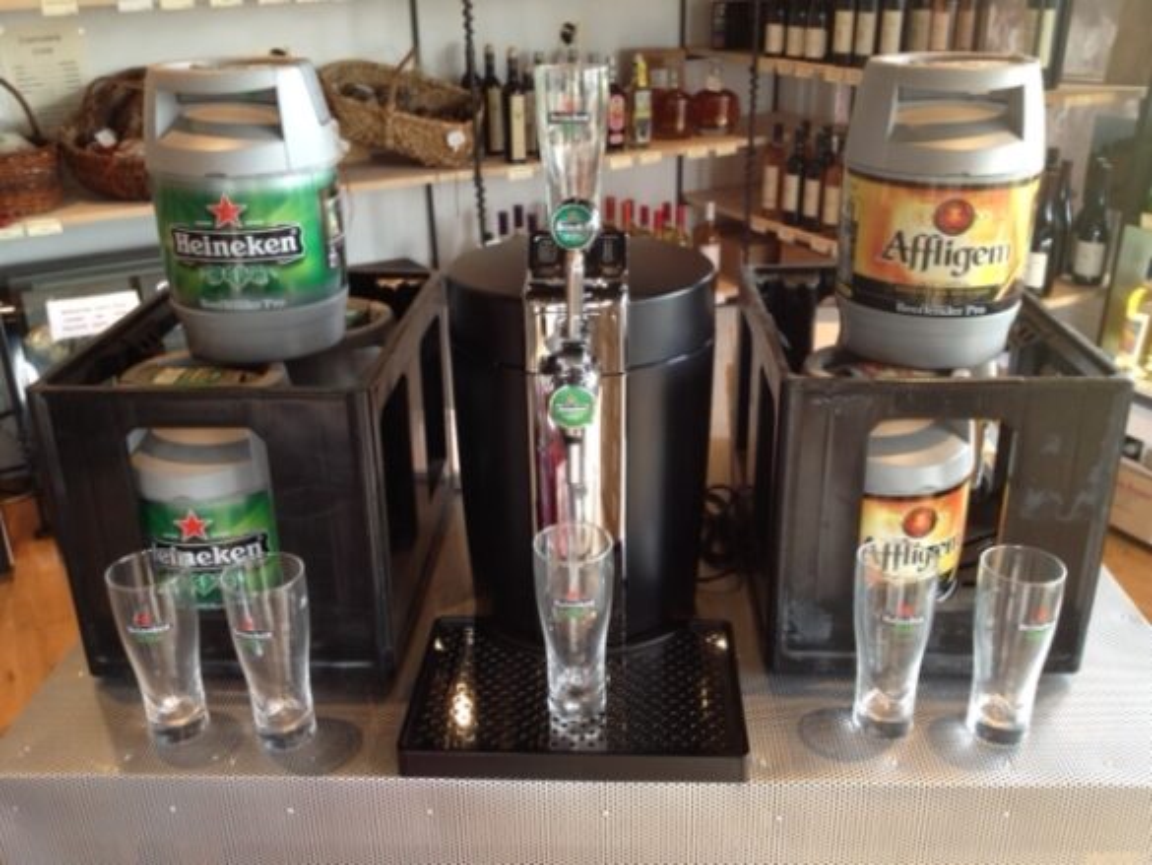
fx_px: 1165
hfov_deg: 52.6
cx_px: 576
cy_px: 432
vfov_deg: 40.7
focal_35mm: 35
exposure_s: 1/20
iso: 80
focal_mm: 4.28
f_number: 2.4
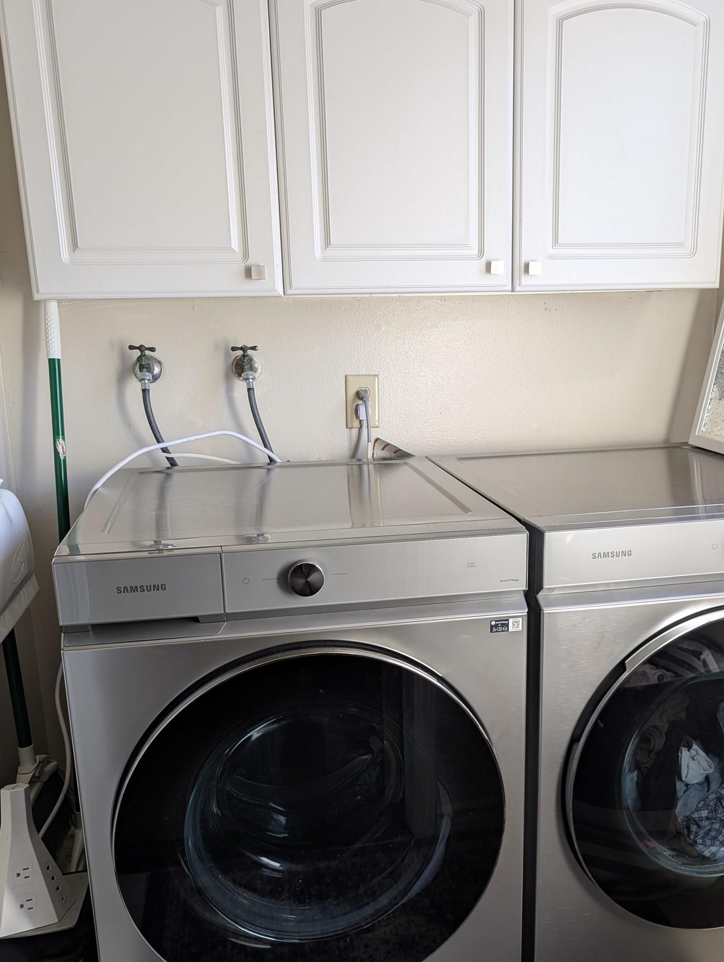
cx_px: 410
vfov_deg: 58.0
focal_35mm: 31
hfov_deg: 45.4
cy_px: 561
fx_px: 863
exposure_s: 1/38.8
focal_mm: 6.9
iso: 20
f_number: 1.68
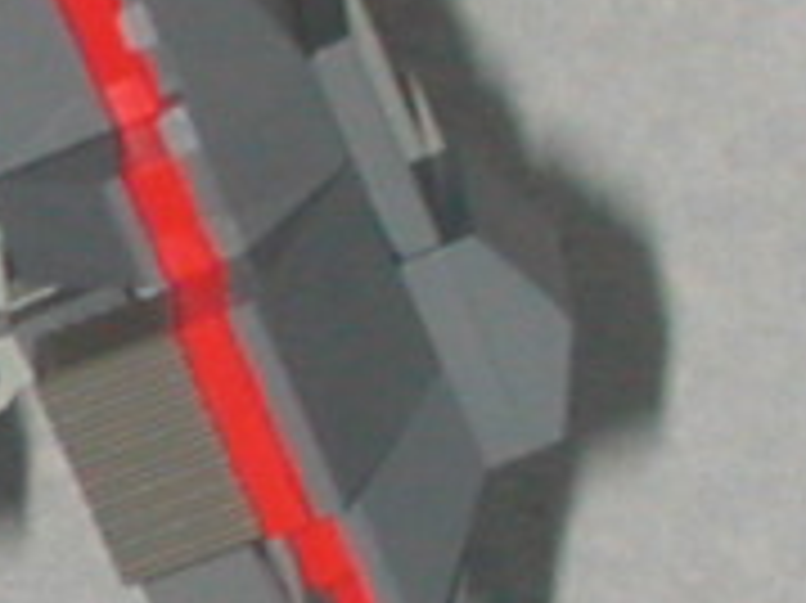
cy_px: 1152
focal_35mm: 457
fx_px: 10634
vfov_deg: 3.2
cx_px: -1139
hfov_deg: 4.3
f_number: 3.5
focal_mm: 9.7
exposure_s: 1/59.9
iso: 100
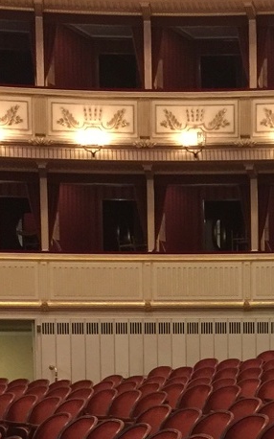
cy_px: 427
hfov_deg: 13.5
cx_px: 332
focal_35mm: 94
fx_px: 1124
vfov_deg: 21.4
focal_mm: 4.15
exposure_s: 1/8
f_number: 2.2
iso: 160
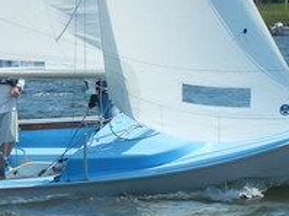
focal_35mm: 459
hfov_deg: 4.3
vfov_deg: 3.2
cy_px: -88
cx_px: 292
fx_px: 3830
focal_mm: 16
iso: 160
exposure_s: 1/369
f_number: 8.8
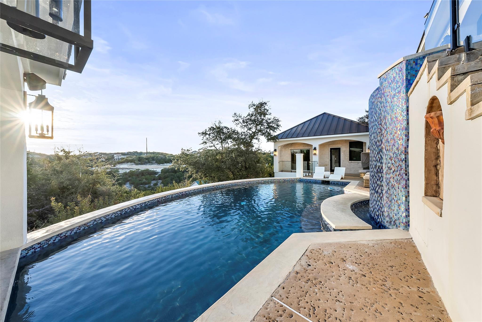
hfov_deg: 112.6
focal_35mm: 12
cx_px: 241
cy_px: 161
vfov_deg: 90.1
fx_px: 161
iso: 200
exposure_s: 1/60
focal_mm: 12
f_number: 11
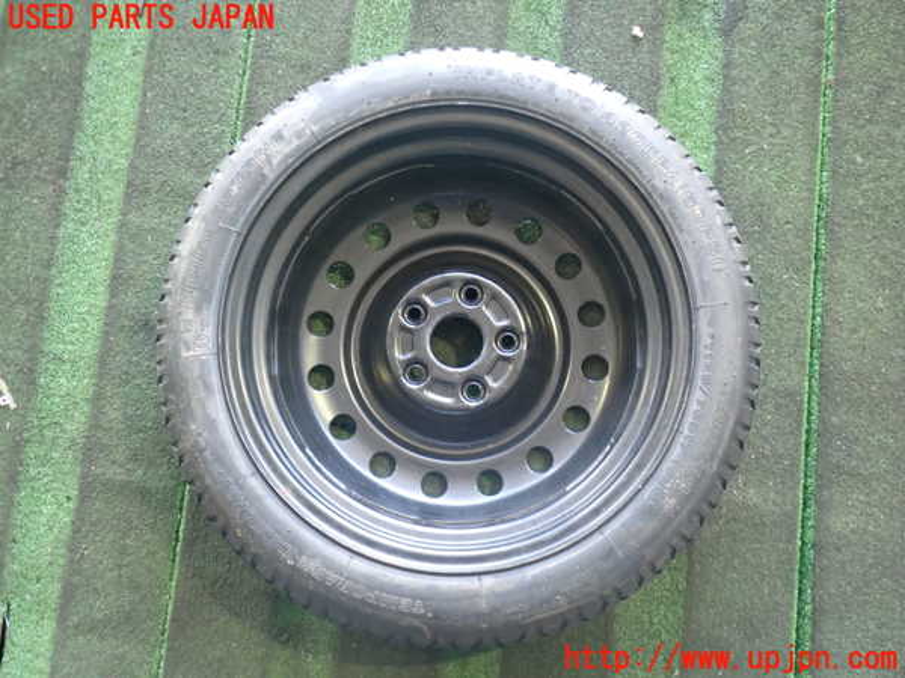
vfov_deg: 46.8
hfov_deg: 60.0
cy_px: 339
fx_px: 784
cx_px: 452
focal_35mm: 30
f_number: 2.3
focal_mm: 5.4
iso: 500
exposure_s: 1/30
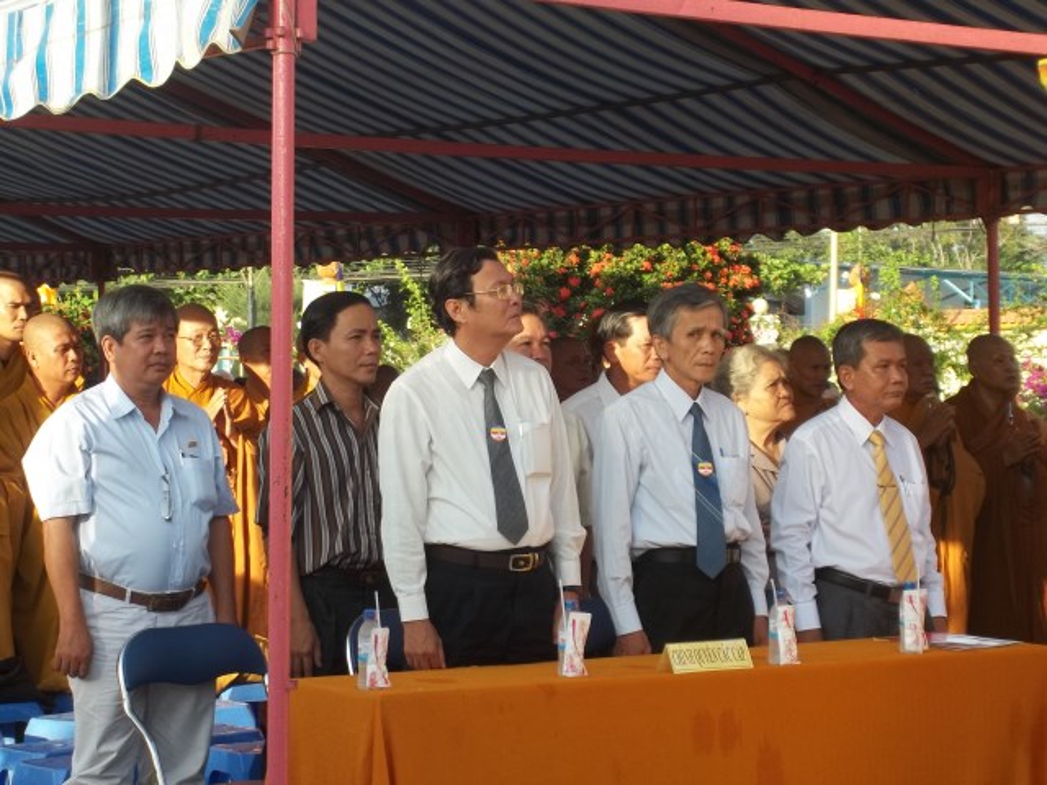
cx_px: 524
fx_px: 3267
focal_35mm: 108
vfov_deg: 13.7
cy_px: 392
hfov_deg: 18.2
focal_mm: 19.5
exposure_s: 1/80
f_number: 5.6
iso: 64
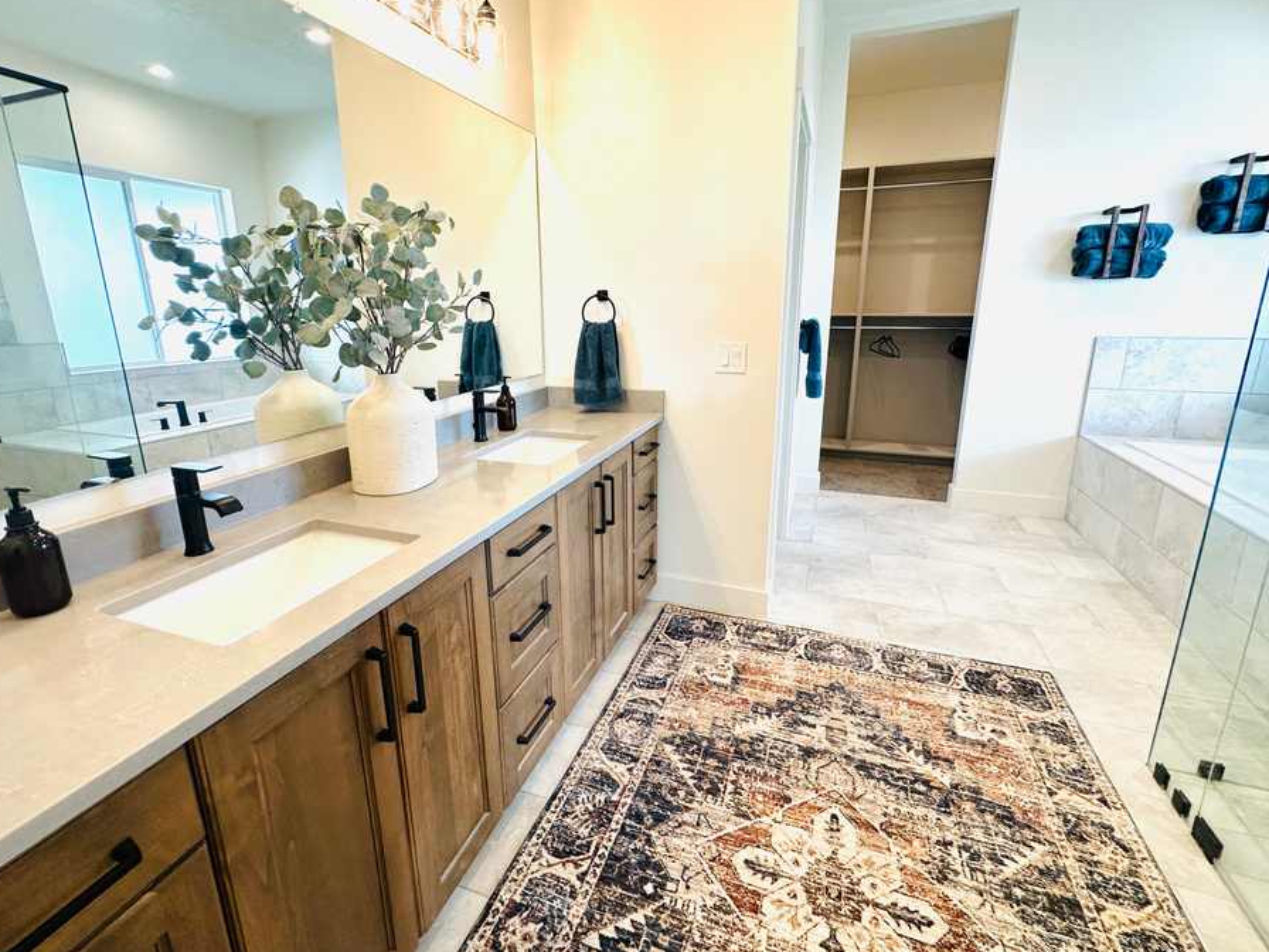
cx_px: 613
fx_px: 587
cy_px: 443
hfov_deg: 94.5
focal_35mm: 16
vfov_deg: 78.0
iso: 160
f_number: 2.2
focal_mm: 2.22
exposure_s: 1/120
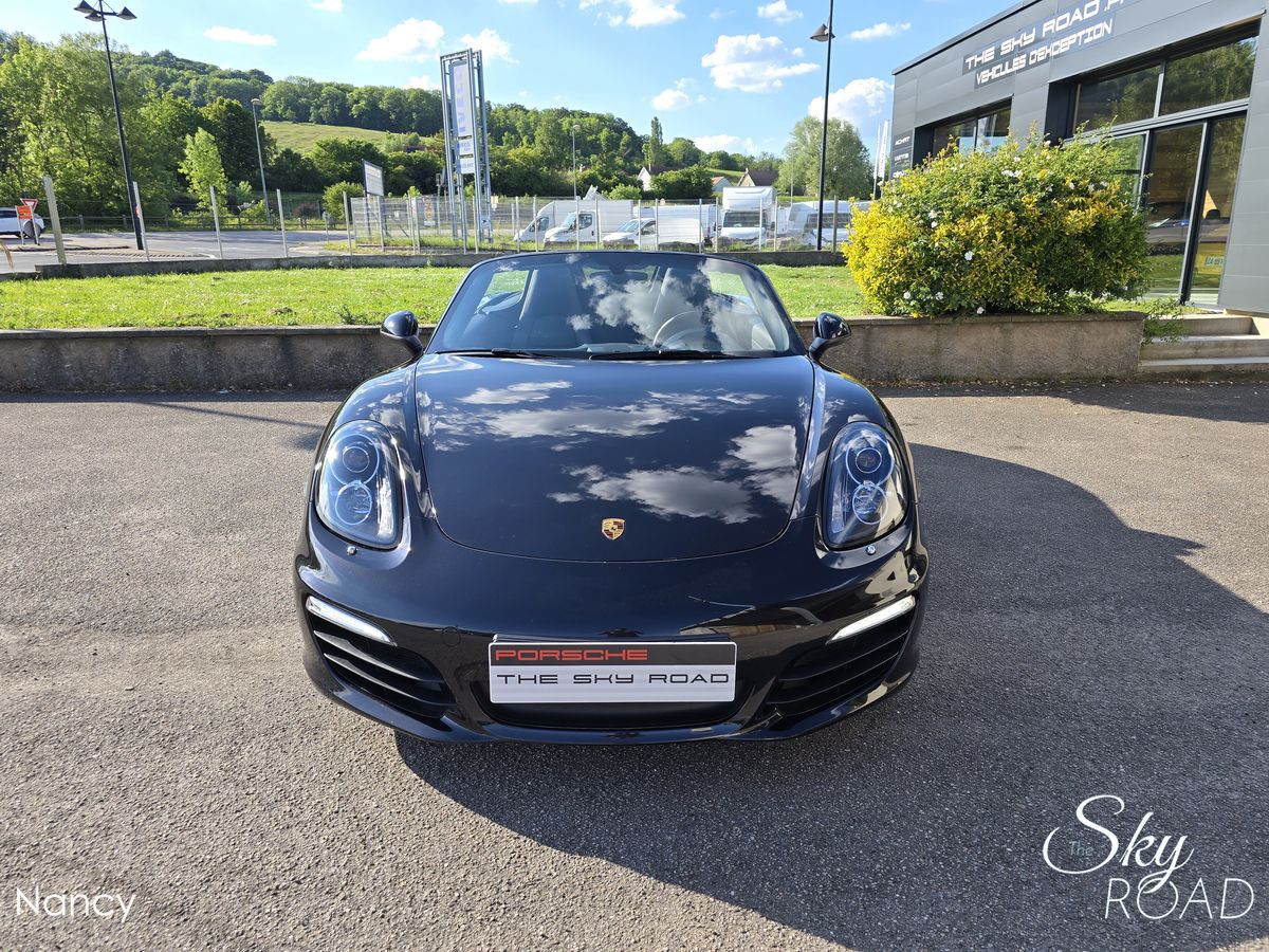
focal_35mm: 23
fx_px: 843
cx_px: 634
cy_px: 476
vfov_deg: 58.9
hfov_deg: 73.9
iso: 12
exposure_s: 1/322
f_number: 1.7
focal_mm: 6.3
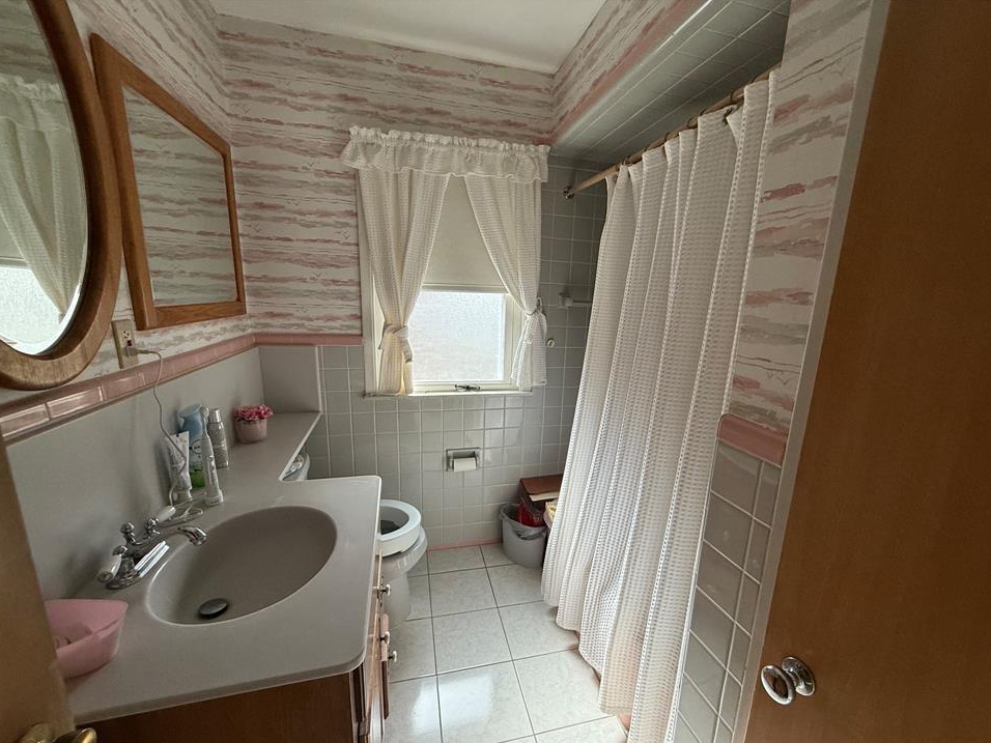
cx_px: 525
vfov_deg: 81.6
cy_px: 396
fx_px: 429
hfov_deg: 98.1
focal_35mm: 15
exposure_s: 1/99
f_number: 2.2
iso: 160
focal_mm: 2.22
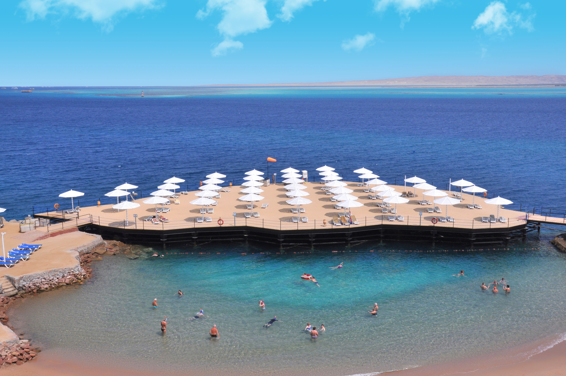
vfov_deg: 36.8
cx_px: 283
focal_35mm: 36
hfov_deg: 53.2
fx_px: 565
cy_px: 188
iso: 400
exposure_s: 1/800
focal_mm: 24
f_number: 14
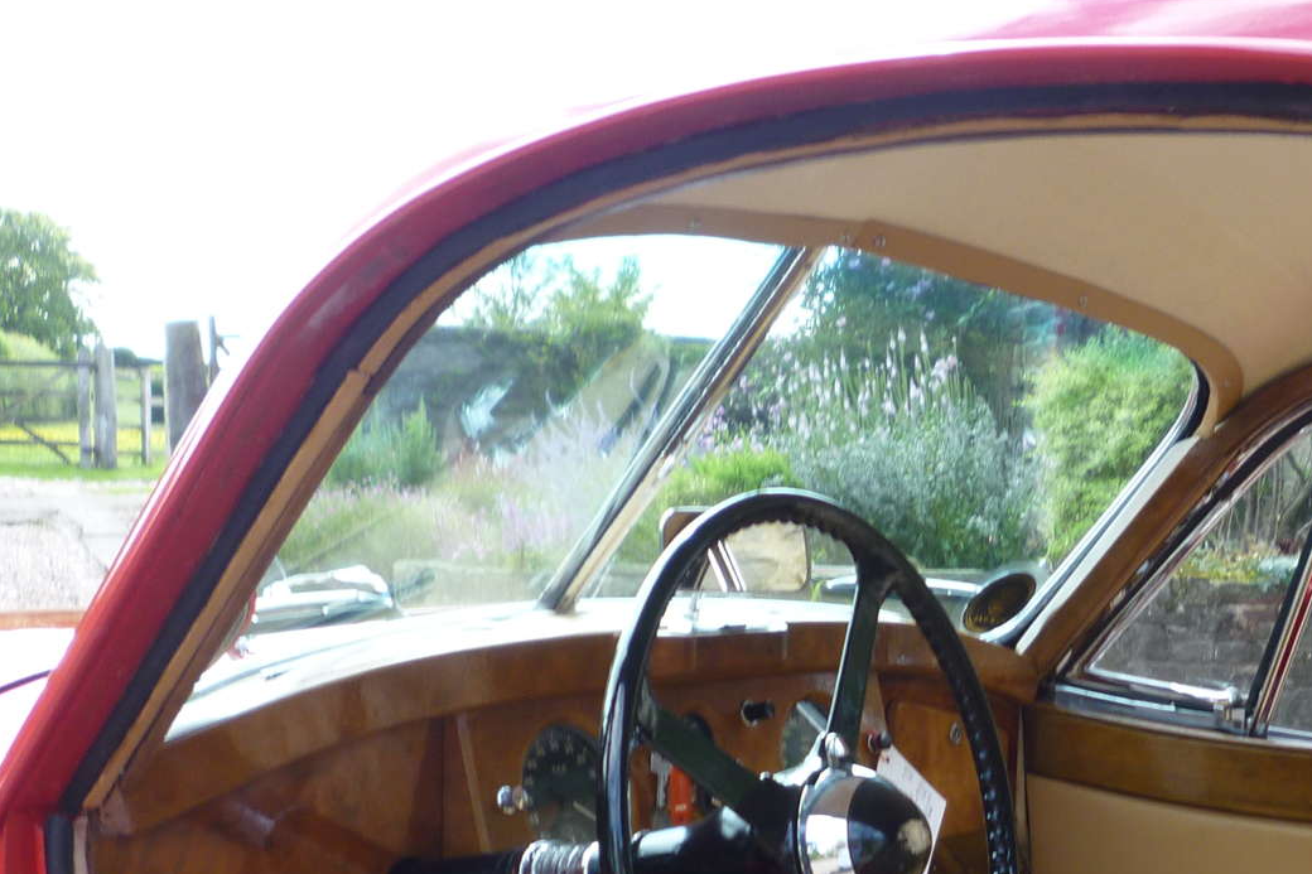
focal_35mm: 58
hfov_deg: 33.6
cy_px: 929
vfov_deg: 22.2
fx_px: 2113
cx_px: 1017
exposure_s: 1/100
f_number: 3.3
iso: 80
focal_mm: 5.2
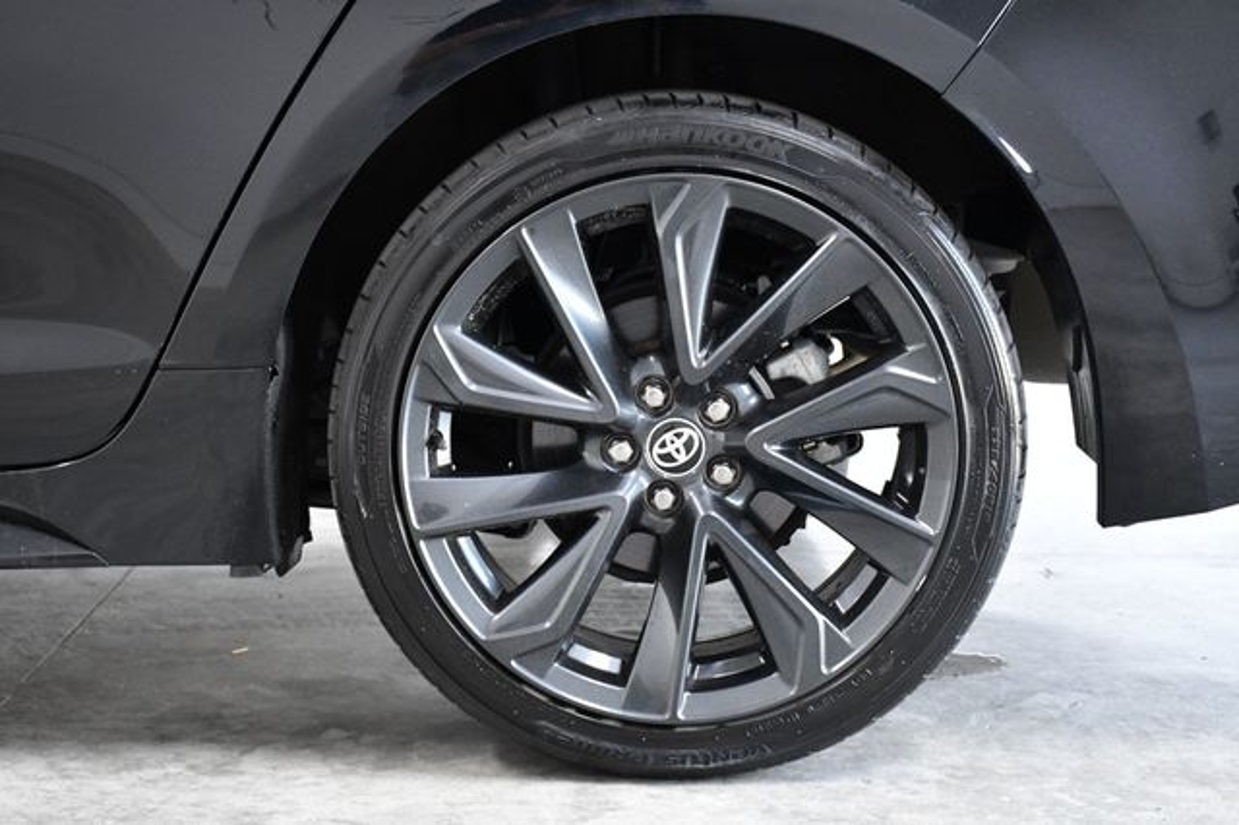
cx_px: 620
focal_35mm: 67
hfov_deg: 30.1
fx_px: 2305
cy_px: 412
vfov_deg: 20.3
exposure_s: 1/160
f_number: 6.3
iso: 2500
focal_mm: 45
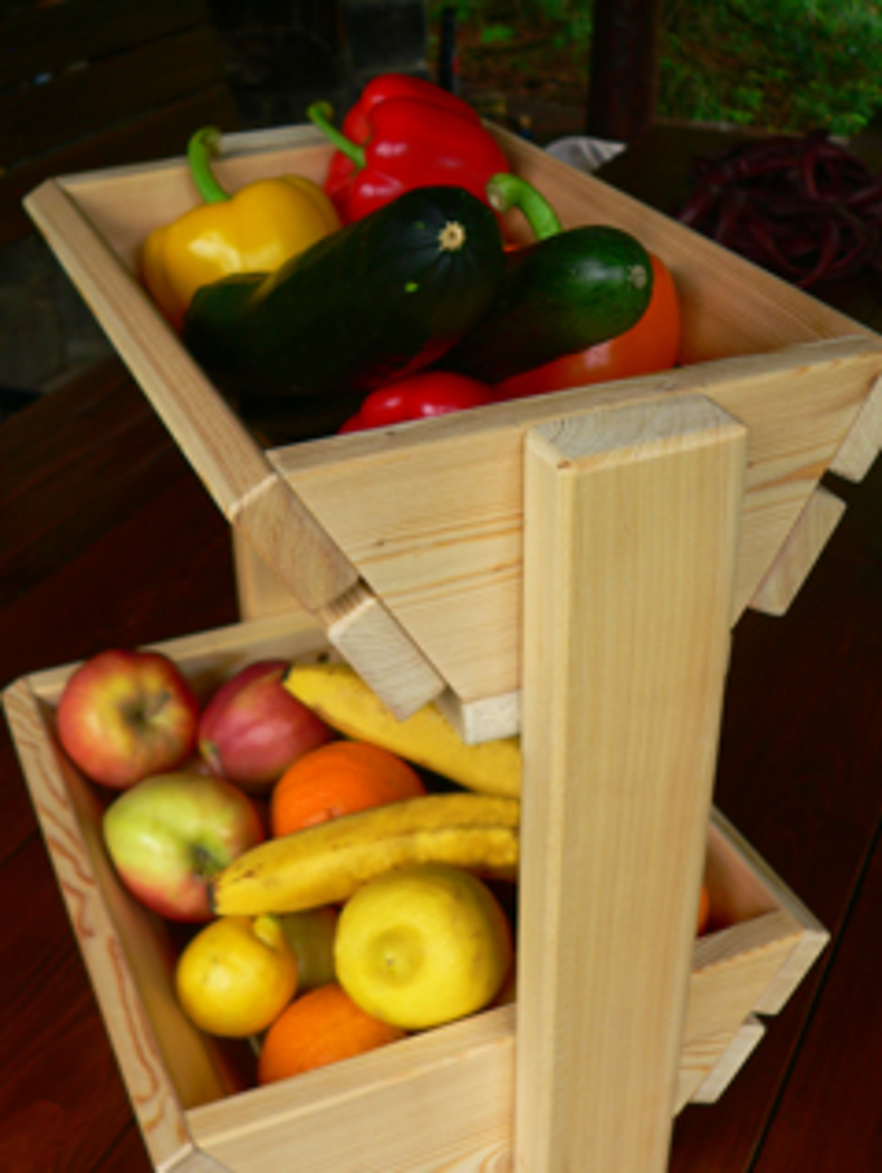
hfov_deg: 33.6
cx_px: 393
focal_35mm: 43
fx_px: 1459
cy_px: 616
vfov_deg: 43.8
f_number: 2.8
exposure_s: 1/80
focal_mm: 6
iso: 80
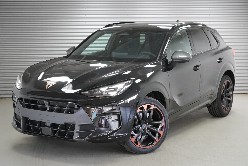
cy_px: 83
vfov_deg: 19.5
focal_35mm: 70
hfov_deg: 28.8
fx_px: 482
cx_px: 124
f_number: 5.6
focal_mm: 70
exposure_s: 1/160
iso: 3200
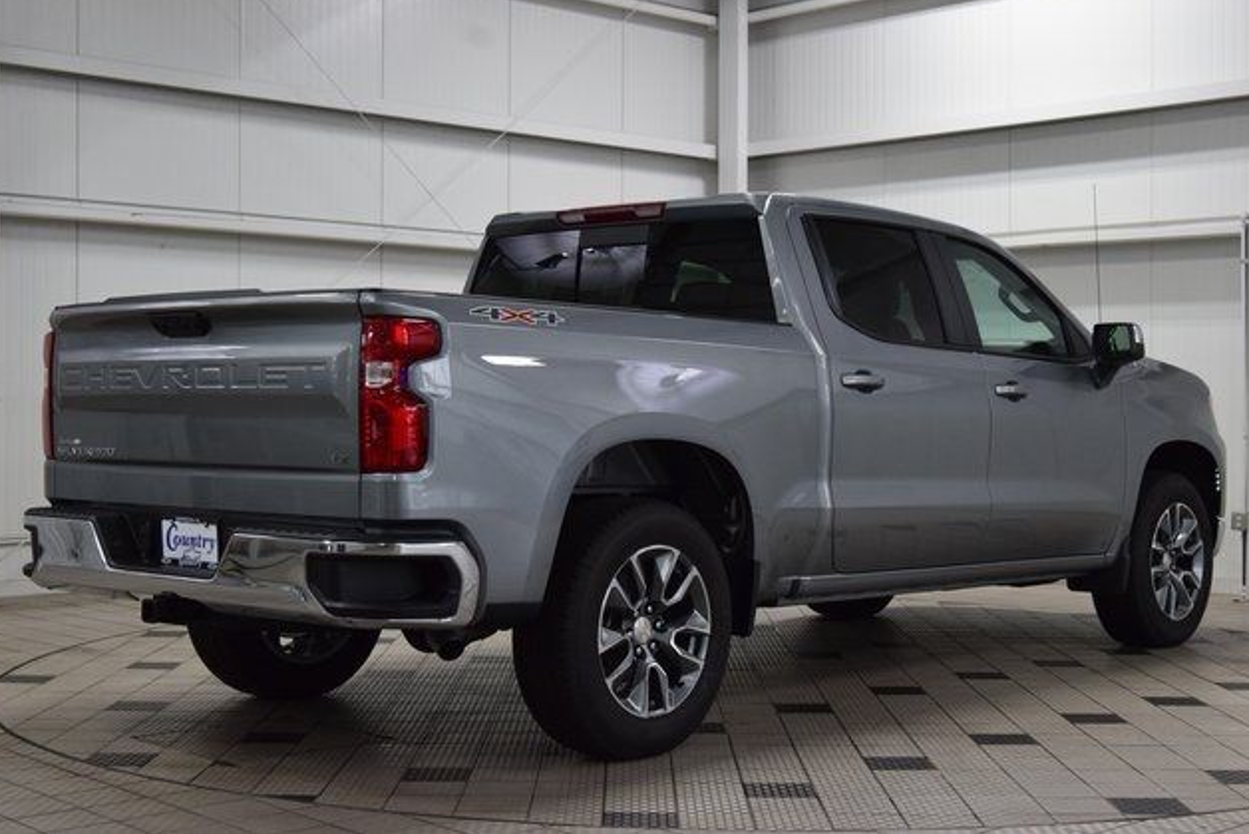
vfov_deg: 25.3
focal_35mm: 54
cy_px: 411
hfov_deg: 37.2
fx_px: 1857
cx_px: 623
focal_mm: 35
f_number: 8
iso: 1400
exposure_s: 1/60
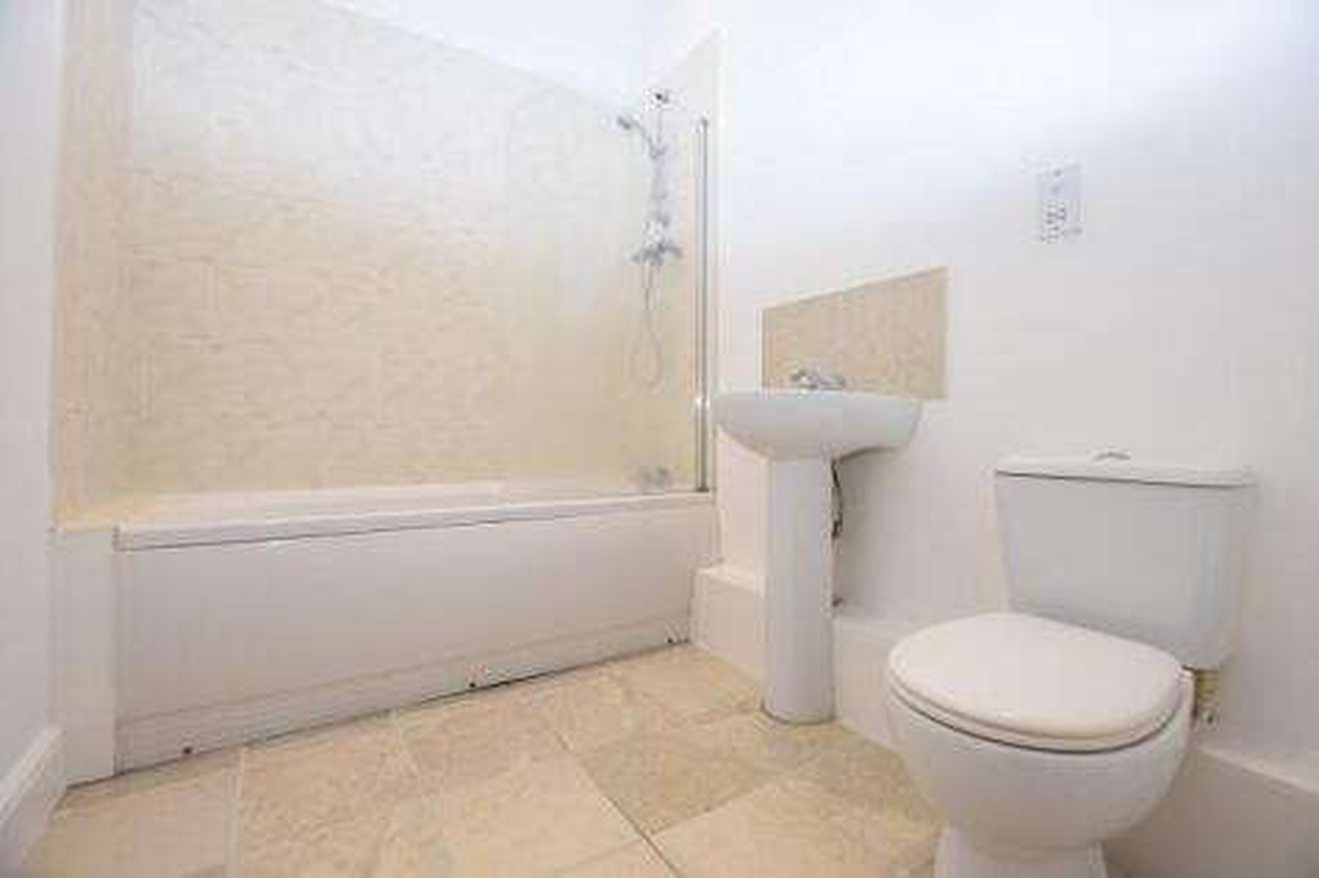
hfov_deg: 100.4
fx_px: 549
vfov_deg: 77.3
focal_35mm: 15
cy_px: 439
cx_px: 660
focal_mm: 10
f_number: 5
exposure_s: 1/100
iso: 800
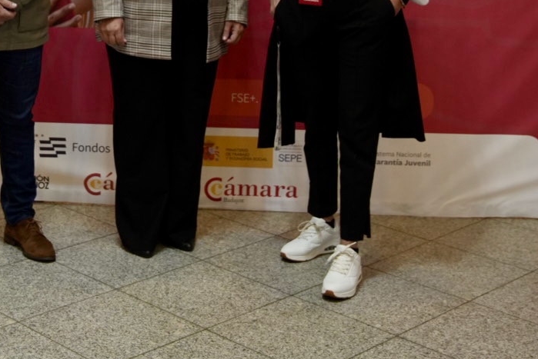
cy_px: -54
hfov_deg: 26.8
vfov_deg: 17.7
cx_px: 114
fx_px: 1107
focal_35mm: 74
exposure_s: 1/320
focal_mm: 32
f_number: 4
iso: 2000
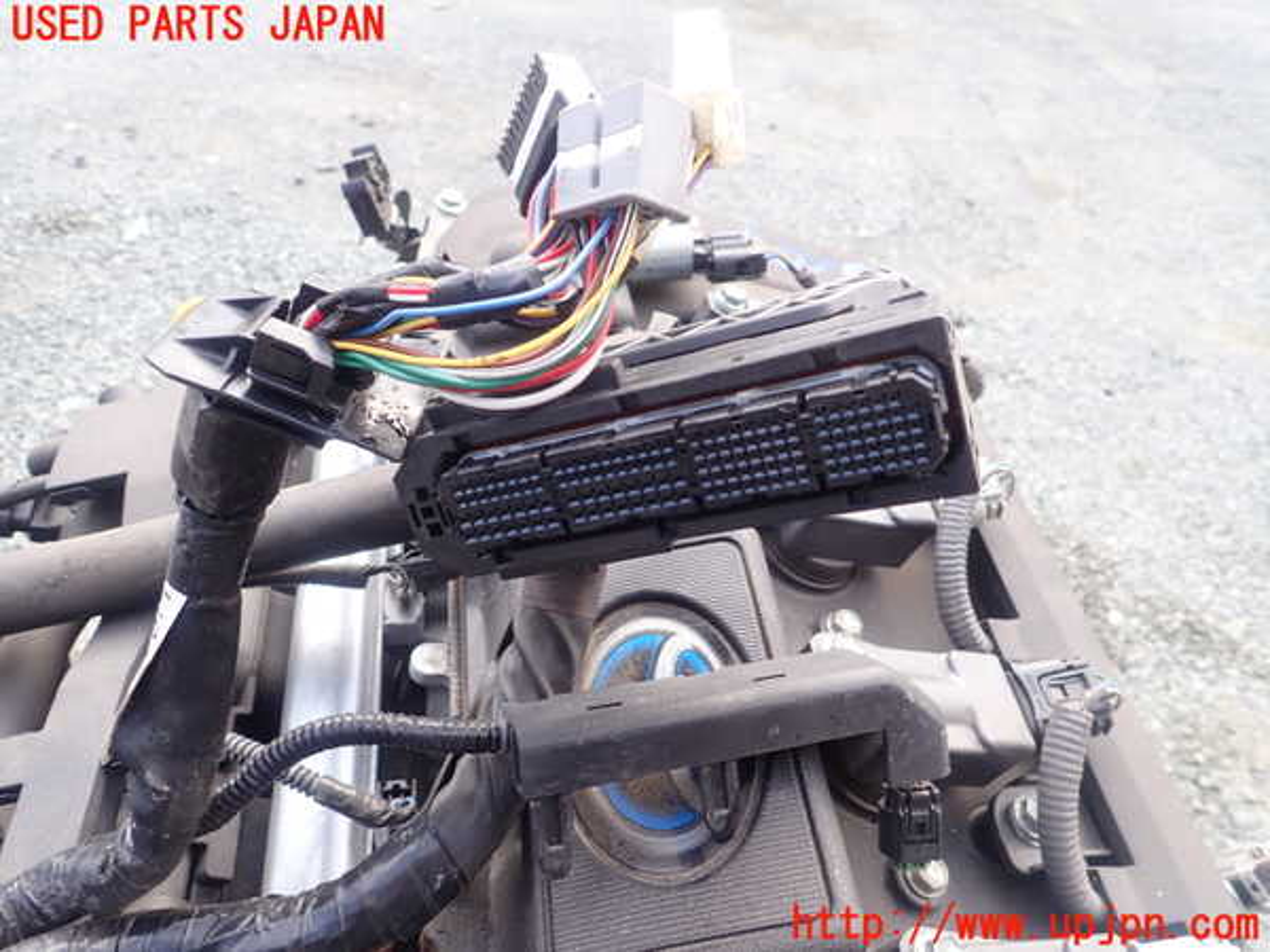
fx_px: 917
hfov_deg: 69.4
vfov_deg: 54.9
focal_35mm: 25
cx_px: 635
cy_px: 476
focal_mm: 4.5
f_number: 2.8
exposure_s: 1/125
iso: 100
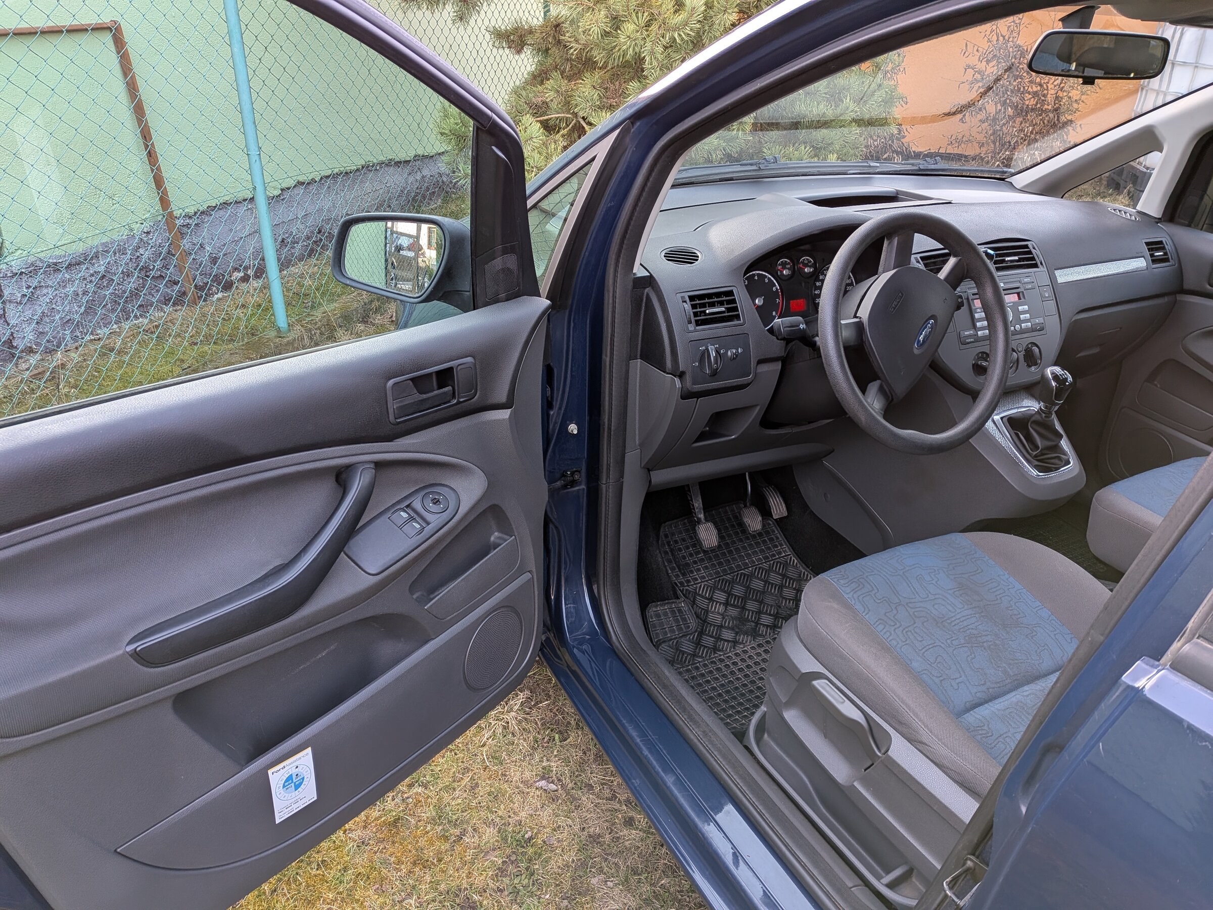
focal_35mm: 24
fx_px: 841
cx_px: 606
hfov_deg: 71.6
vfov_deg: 56.8
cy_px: 455
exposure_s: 1/100
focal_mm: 4.53
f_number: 1.7
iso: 35
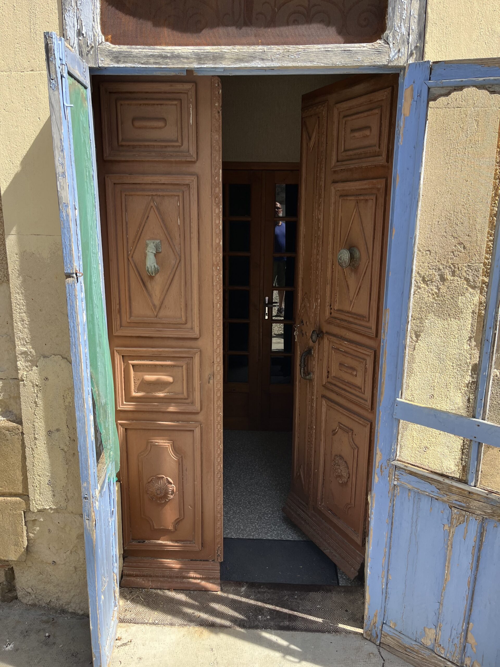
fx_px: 501
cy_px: 334
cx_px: 250
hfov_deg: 53.1
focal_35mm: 26
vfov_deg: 67.3
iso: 50
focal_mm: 5.1
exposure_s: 1/913
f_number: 1.6
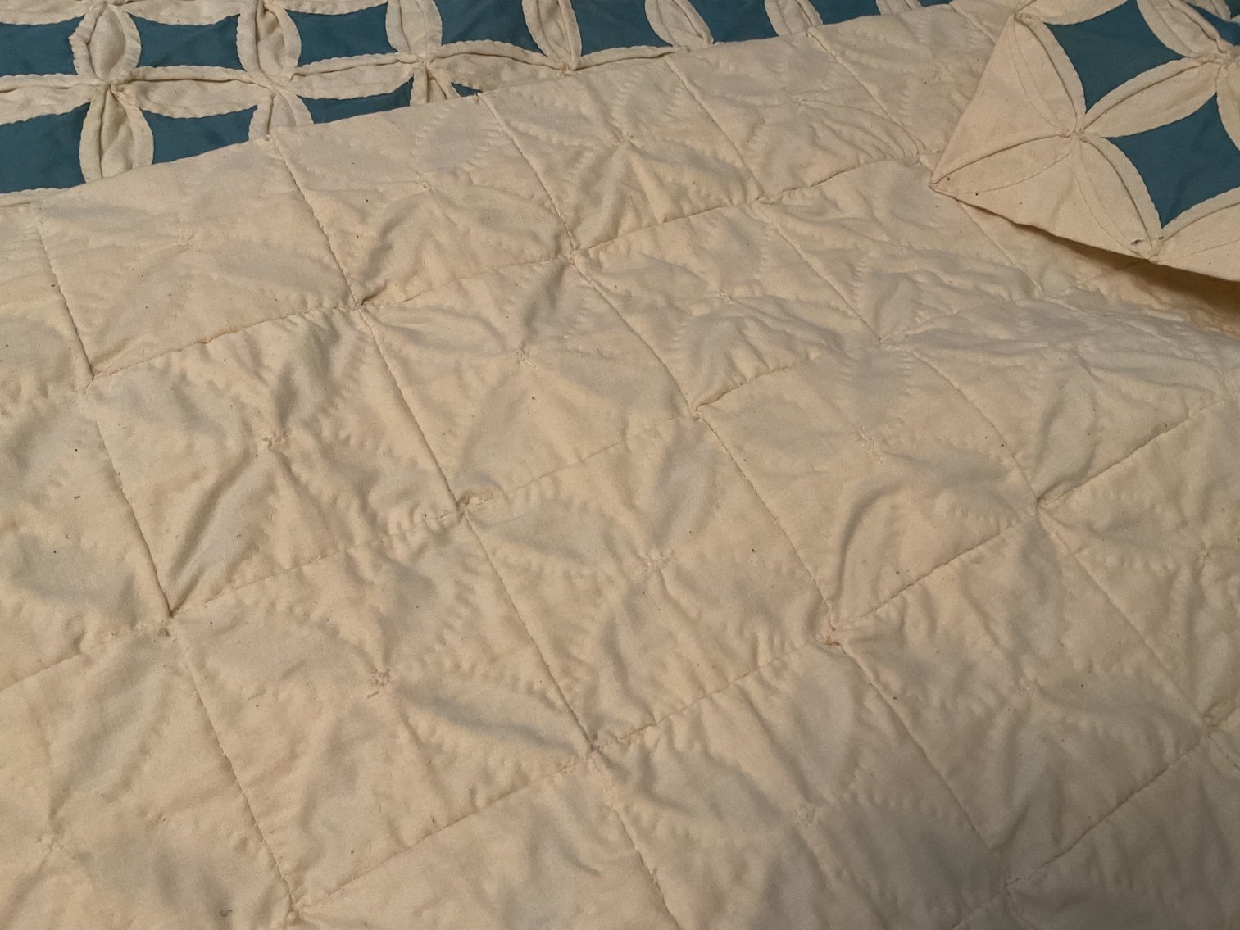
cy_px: 465
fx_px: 1039
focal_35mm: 29
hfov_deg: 61.7
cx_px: 620
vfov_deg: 48.2
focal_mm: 3
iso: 80
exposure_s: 1/50
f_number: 1.8
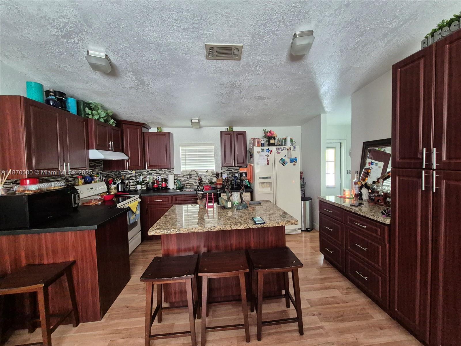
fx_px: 173
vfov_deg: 89.9
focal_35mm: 13
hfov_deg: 106.2
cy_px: 173
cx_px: 230
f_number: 2.2
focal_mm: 1.74
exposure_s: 1/60
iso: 800
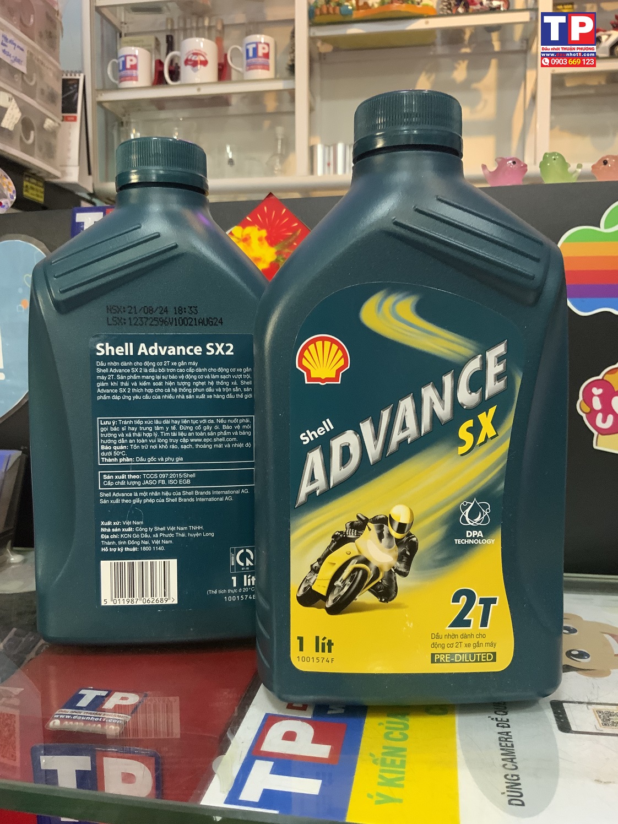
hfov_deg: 48.2
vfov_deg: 61.7
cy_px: 412
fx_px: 690
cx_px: 309
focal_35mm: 29
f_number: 1.8
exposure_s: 1/50
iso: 250
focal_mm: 3
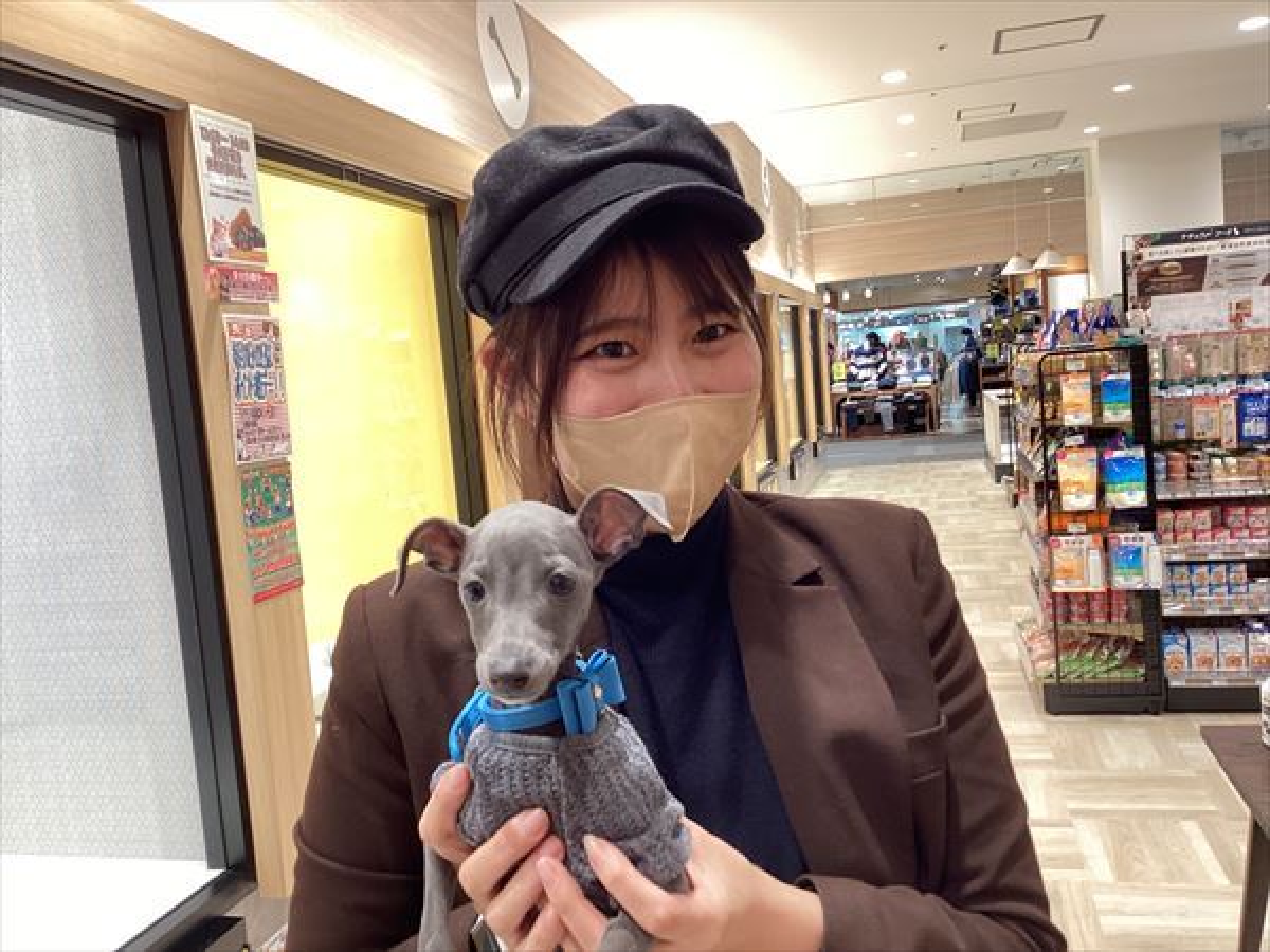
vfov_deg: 45.4
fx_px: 1137
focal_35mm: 31
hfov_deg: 58.4
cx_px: 635
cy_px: 476
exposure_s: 1/50
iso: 80
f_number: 2.4
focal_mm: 3.3
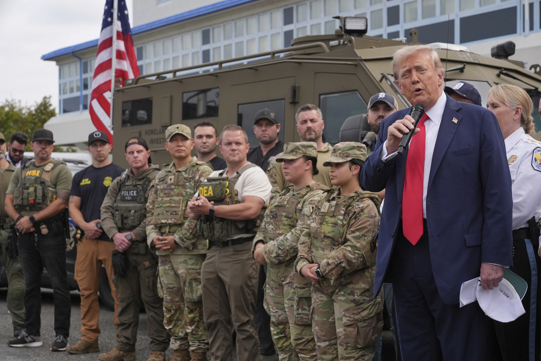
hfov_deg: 28.8
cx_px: 270
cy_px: 180
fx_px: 1052
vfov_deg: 19.5
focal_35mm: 70
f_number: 6.3
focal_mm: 70
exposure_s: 1/2000
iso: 1250
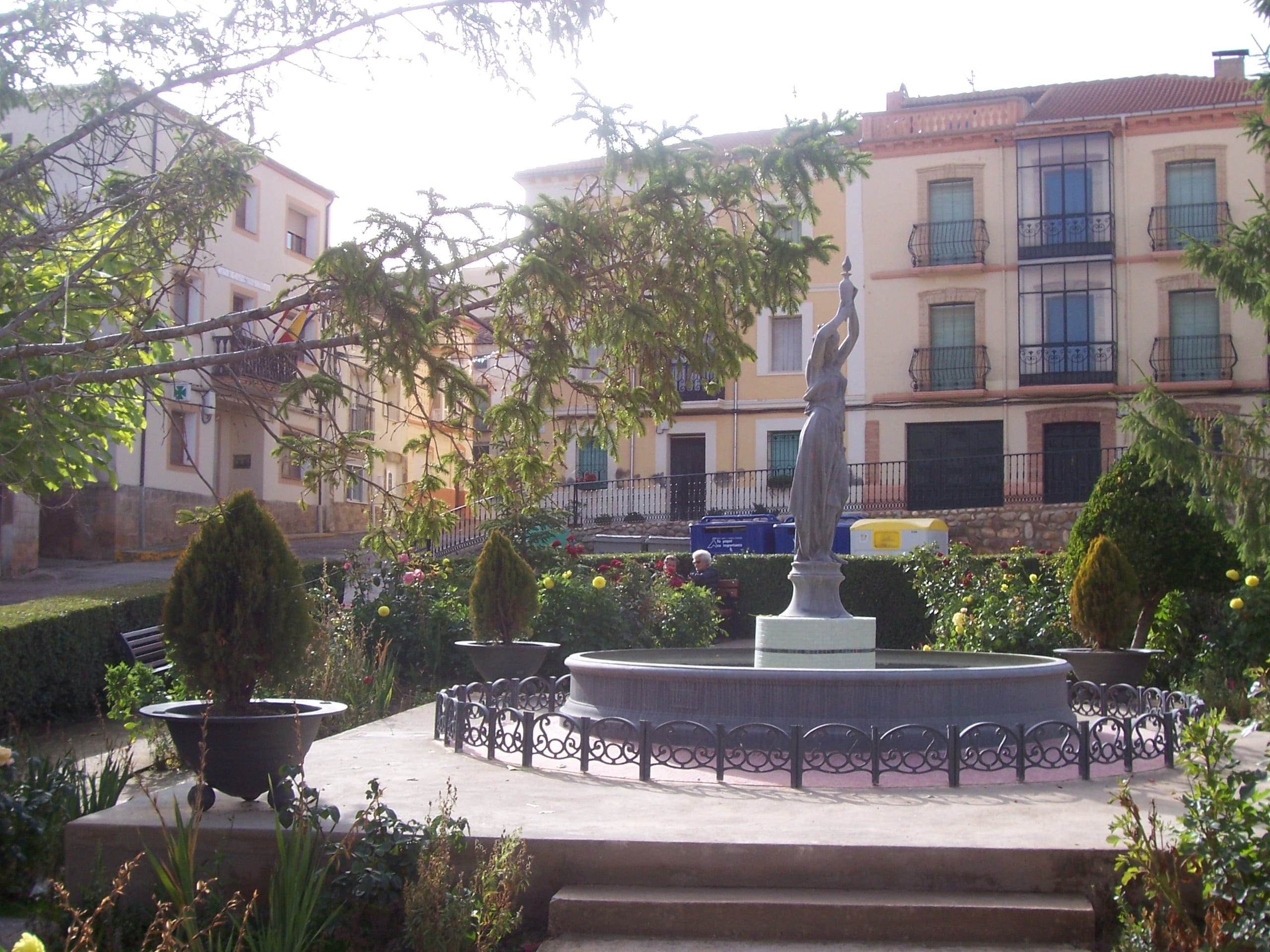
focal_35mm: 42
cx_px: 635
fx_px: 1541
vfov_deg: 34.3
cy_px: 476
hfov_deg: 44.8
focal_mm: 7
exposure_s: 1/180
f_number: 5.6
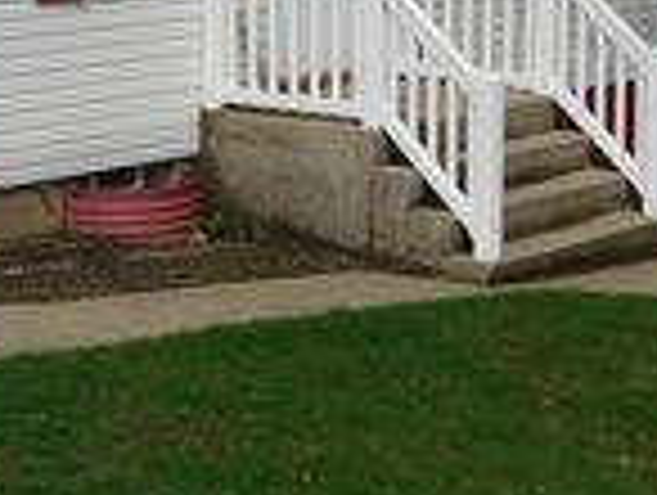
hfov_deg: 15.5
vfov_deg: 11.9
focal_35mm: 123
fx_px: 2338
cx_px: -94
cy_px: -79
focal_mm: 6.3
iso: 125
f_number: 7
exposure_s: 1/640
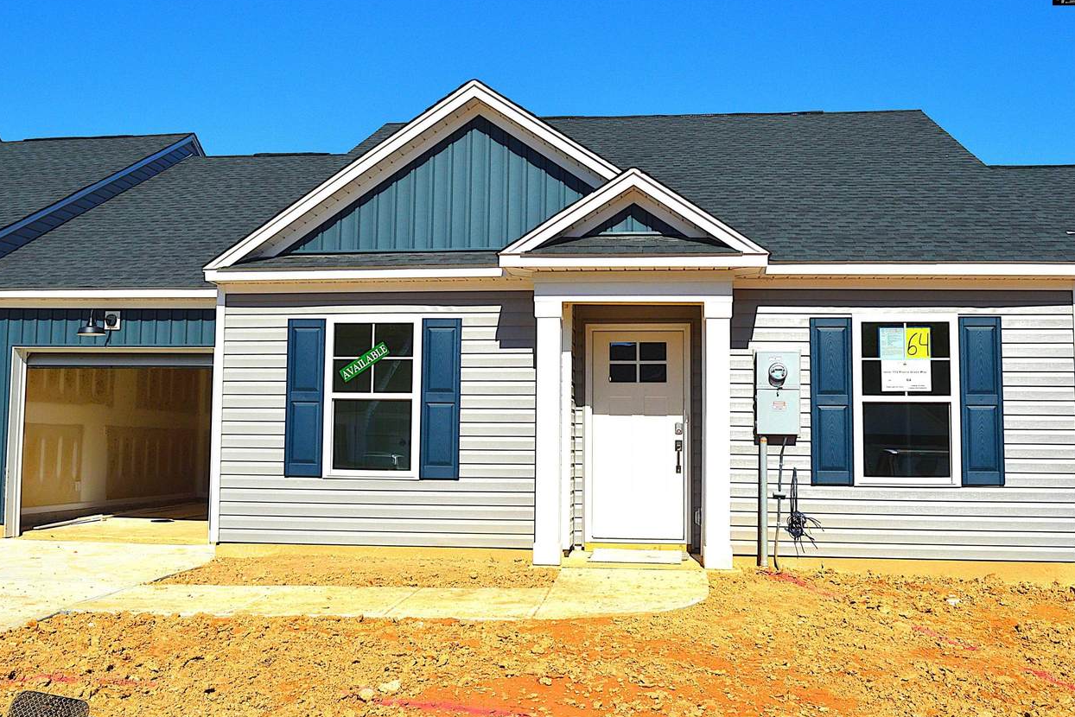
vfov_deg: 36.0
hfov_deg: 51.9
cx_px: 534
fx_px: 1105
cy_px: 355
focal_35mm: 37
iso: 180
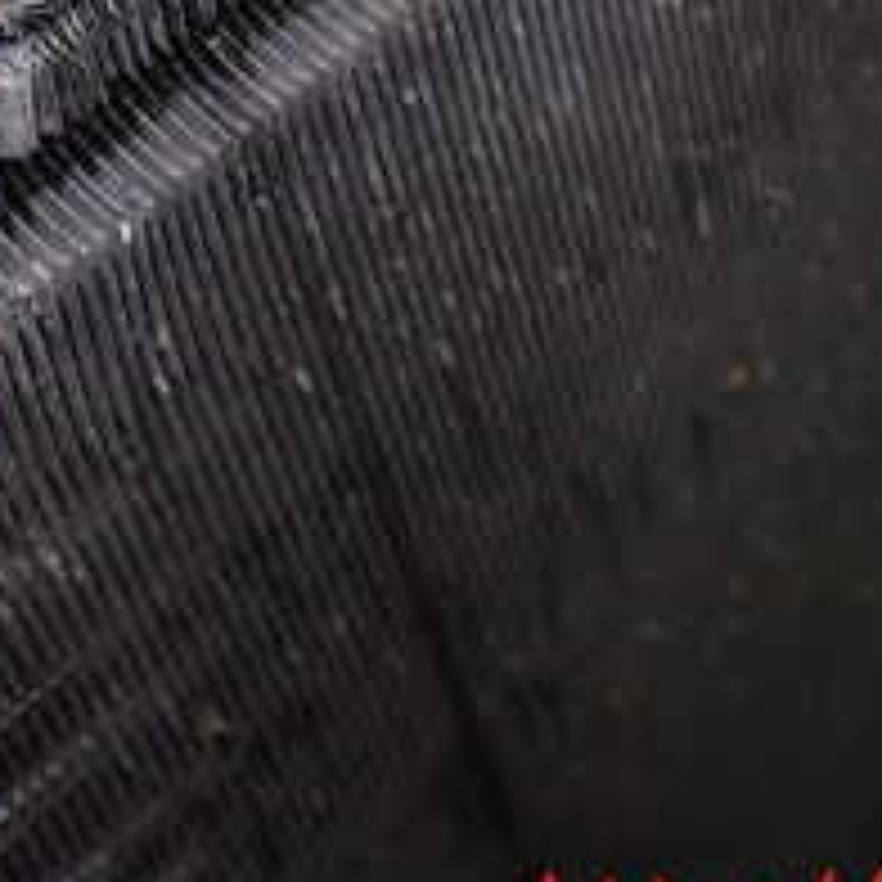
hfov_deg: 21.2
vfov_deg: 20.6
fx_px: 2335
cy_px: -36
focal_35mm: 81
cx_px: 207
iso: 320
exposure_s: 1/125
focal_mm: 5.4
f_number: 2.3
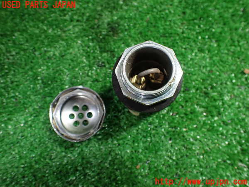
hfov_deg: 60.0
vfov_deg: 46.8
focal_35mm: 30
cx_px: 124
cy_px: 94
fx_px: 216
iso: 800
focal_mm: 5.4
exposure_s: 1/100
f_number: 2.3
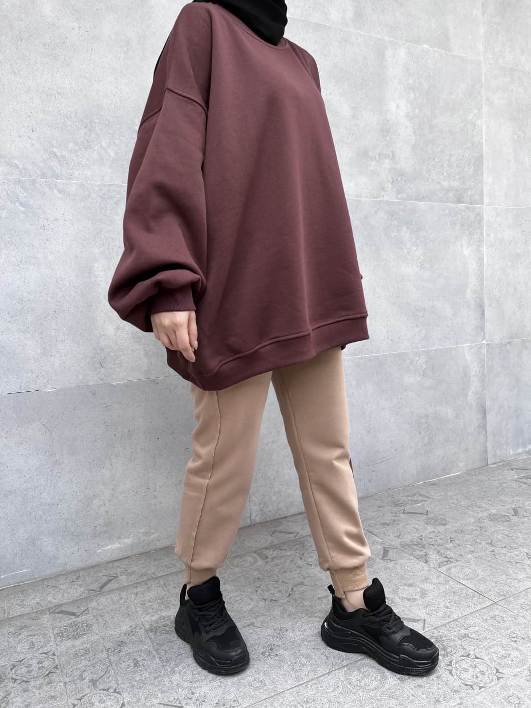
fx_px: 532
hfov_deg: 53.1
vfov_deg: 67.3
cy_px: 354
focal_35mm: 26
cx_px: 266
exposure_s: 1/251
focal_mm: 5.7
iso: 40
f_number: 1.5
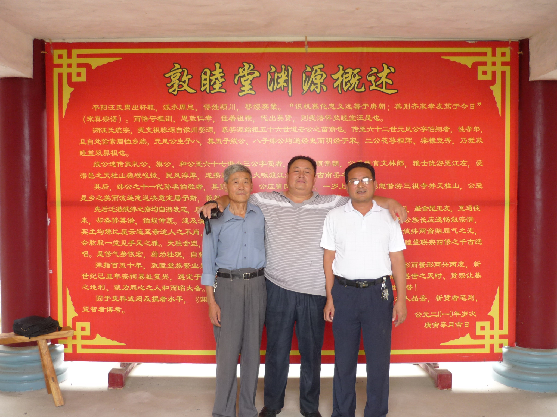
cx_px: 278
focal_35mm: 33
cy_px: 208
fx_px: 531
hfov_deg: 55.4
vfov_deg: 42.9
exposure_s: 1/30
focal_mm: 5.5
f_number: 2.8
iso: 100
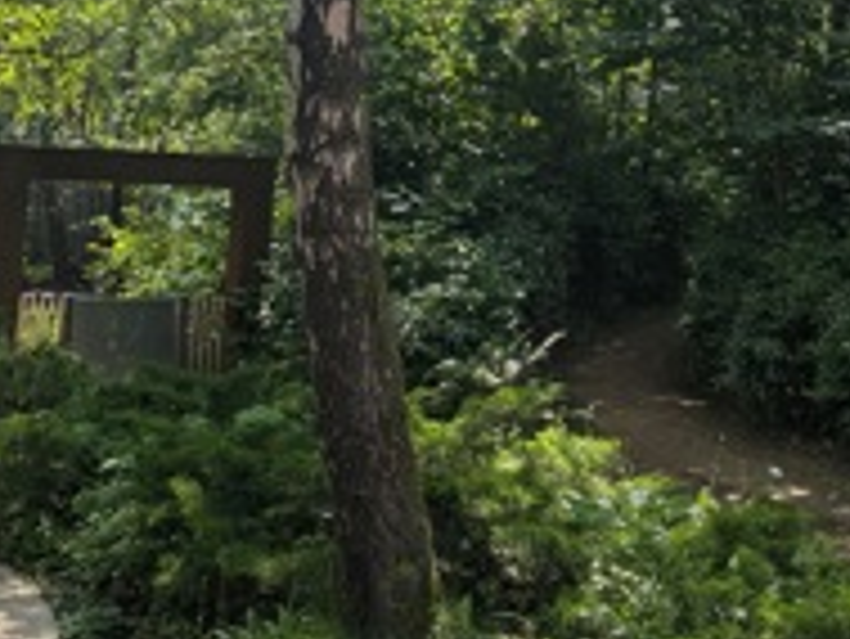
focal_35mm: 73
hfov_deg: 26.5
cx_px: 571
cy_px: -72
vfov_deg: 19.3
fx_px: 1794
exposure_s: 1/792
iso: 42
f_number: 1.85
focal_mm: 6.81
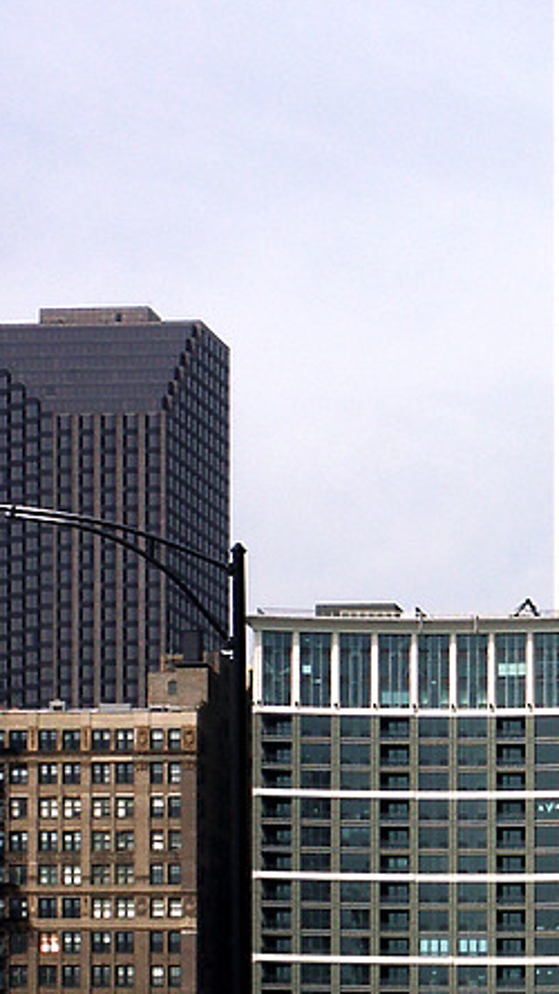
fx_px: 3956
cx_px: 708
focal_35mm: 150
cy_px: 545
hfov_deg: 8.0
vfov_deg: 14.3
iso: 64
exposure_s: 1/350
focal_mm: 14.1
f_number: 8
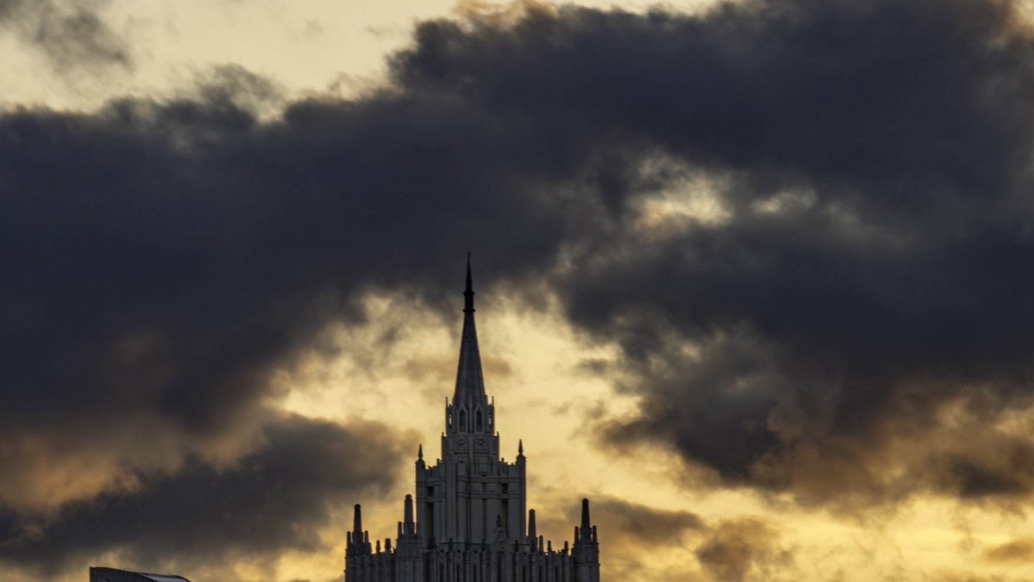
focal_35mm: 338
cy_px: 562
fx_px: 9266
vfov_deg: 3.6
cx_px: 323
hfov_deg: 6.4
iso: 125
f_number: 13
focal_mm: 163
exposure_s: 1/30
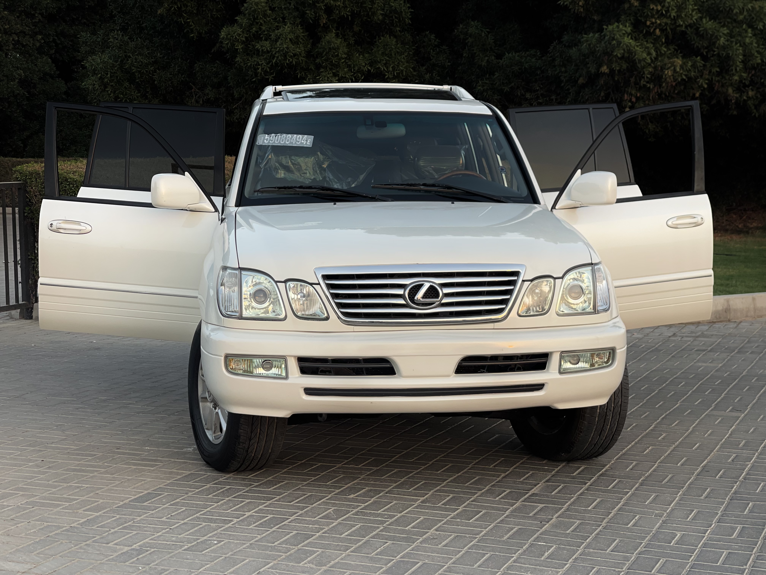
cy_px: 288
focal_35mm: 64
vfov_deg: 22.9
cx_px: 383
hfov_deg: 30.3
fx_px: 1416
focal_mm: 7.5
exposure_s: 1/121
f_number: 2.2
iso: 32
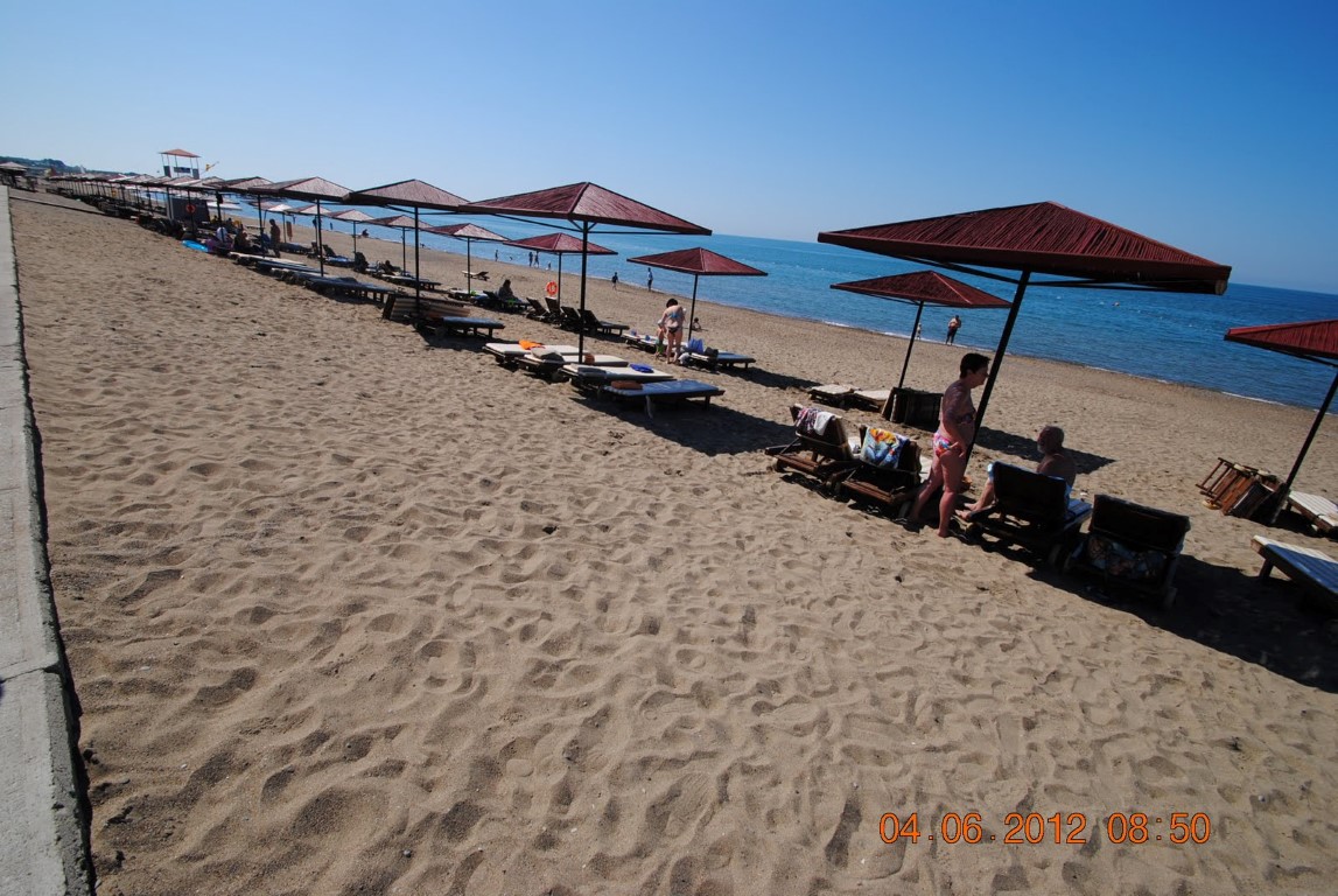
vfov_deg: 77.5
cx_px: 669
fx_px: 558
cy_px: 448
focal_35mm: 15
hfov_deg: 100.3
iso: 100
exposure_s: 1/320
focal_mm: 10
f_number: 9
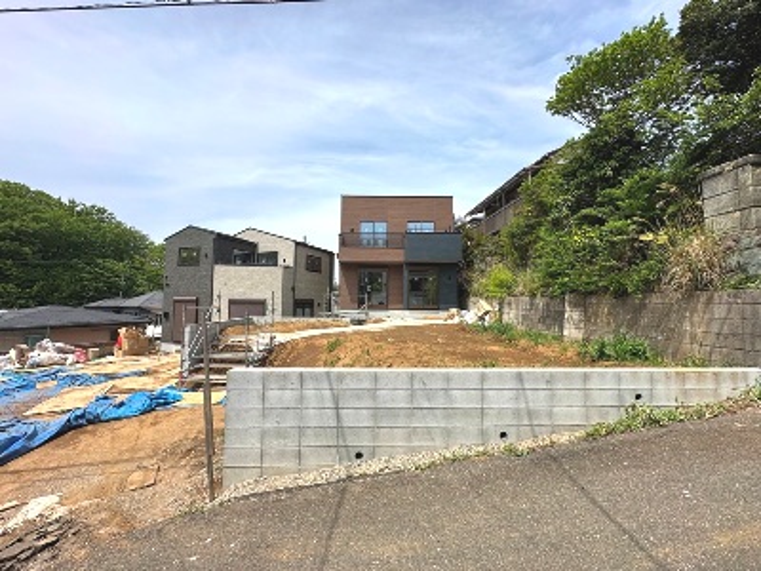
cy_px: 286
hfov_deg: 102.1
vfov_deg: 85.7
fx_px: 308
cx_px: 380
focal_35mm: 14
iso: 50
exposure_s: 1/2353
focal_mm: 2.22
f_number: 2.2
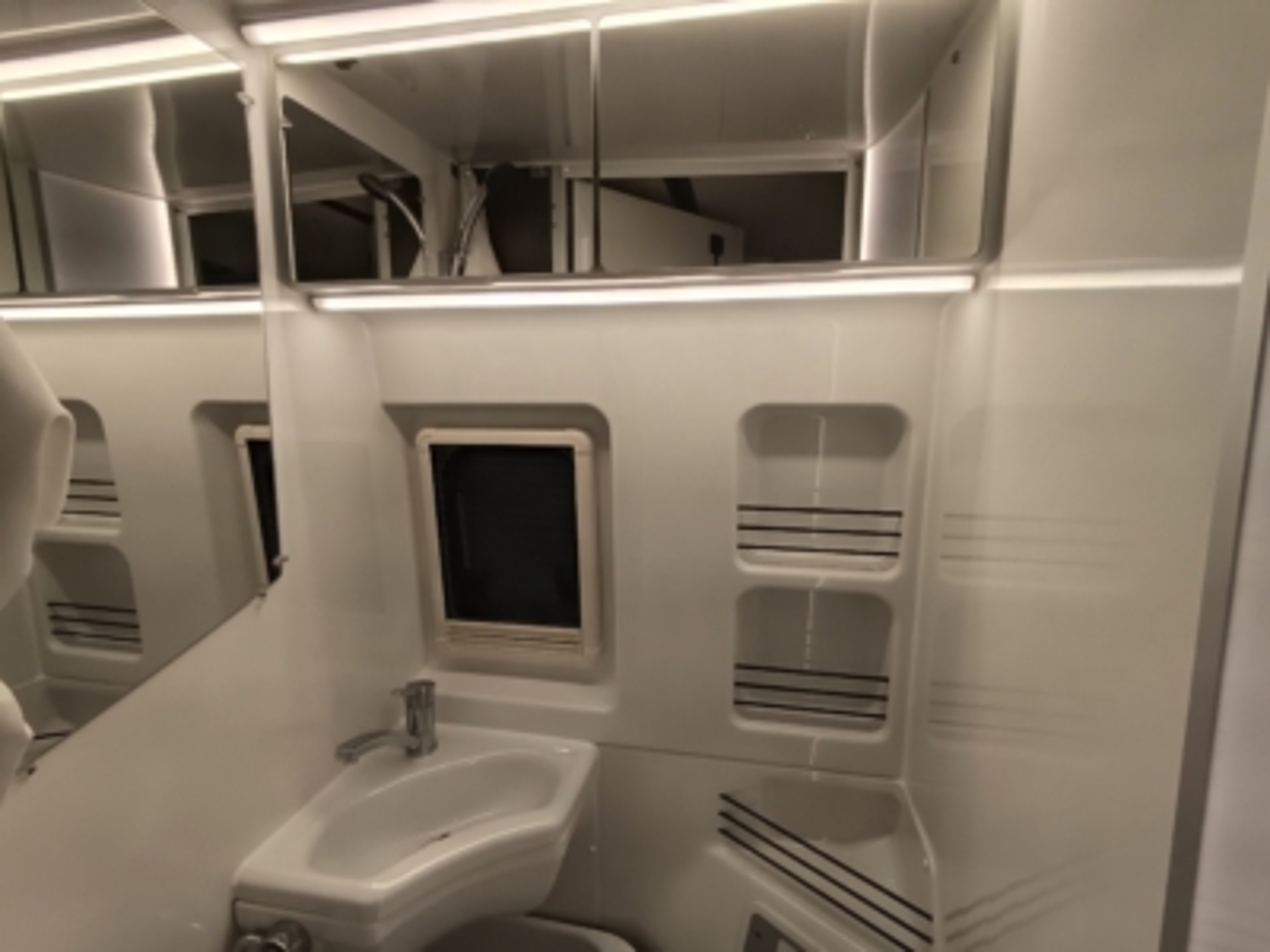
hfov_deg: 98.2
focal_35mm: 15
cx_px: 635
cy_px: 476
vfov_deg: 81.7
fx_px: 550
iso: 114
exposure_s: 1/100
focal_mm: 1.65
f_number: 2.2
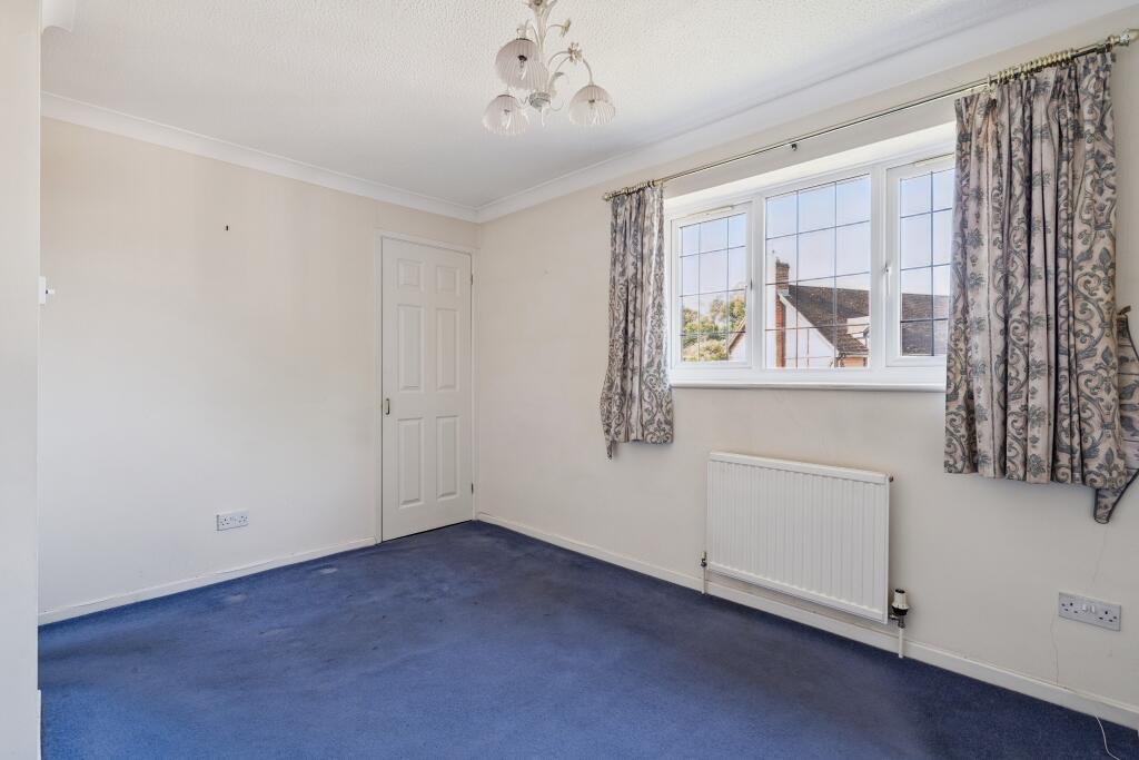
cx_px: 570
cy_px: 380
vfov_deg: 73.8
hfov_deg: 96.7
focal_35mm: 16
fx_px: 506
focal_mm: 16
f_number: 5.6
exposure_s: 1/8
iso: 320
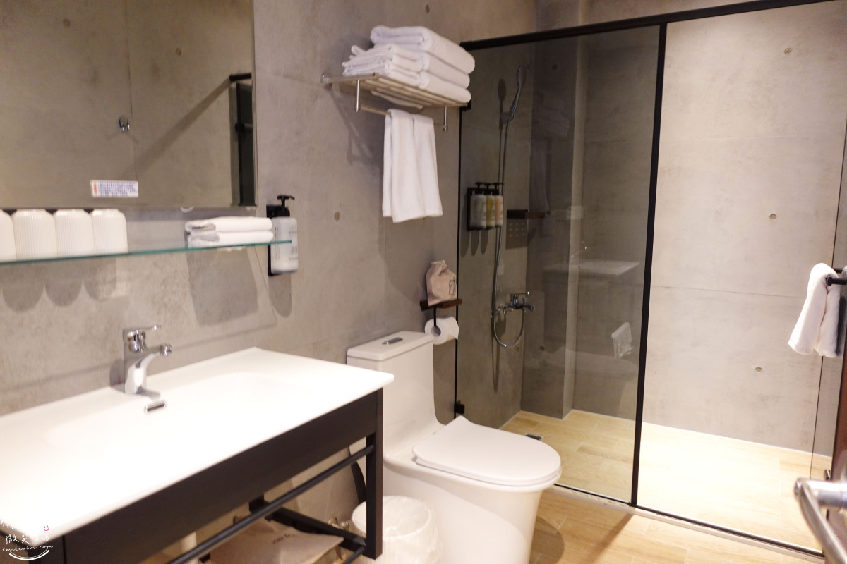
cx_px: 424
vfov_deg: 53.1
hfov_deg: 73.7
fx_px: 565
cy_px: 282
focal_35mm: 24
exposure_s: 1/30
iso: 500
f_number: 1.8
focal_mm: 9.4
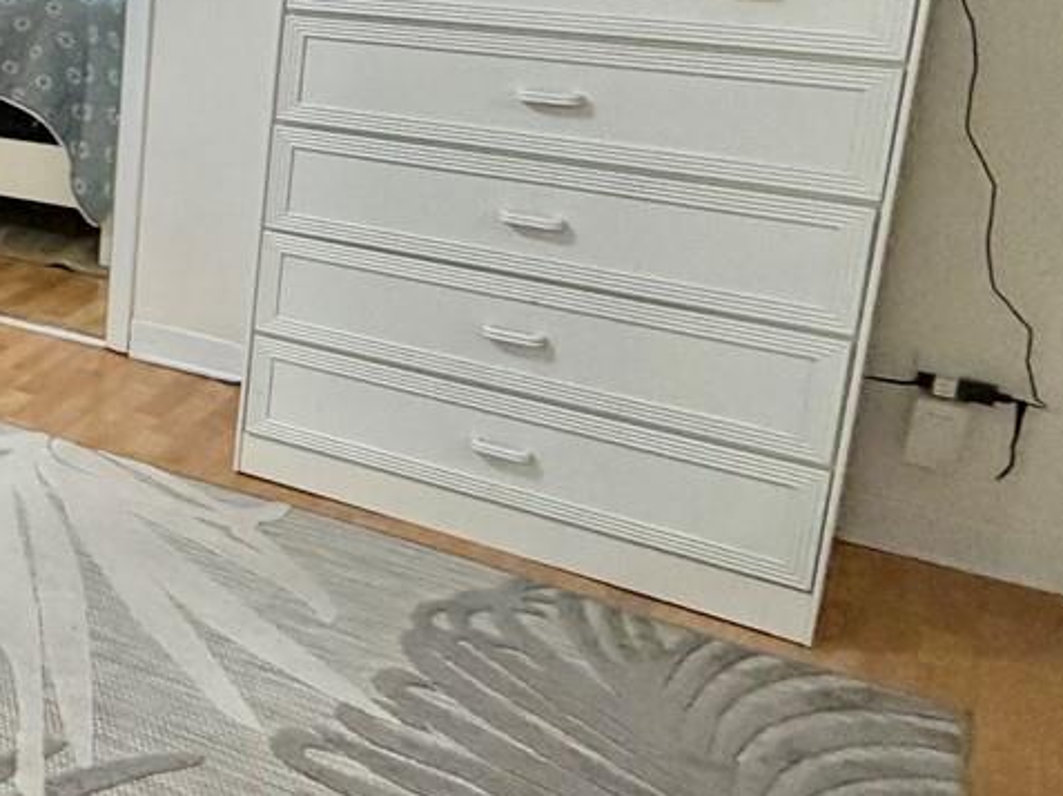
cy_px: 74
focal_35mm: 47
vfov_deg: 29.5
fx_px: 1442
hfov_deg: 28.7
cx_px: -472
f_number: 2.2
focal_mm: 2.22
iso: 250
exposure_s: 1/60
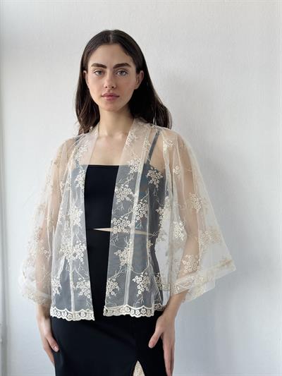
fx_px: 521
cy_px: 188
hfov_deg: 30.3
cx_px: 141
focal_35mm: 48
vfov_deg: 39.6
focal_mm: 6.76
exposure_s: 1/230
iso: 64
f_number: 1.78
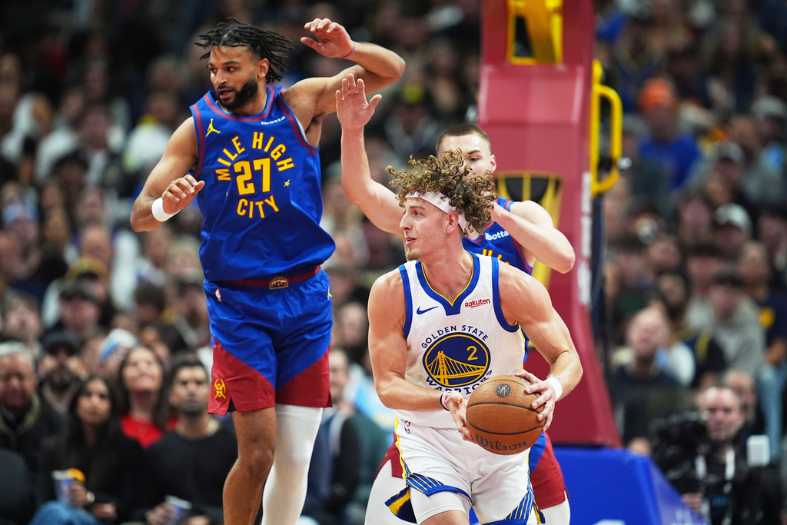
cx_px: 394
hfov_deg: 5.2
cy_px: 262
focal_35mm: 400
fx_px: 8745
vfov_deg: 3.4
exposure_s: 1/1600
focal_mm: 400
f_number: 3.2
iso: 4000
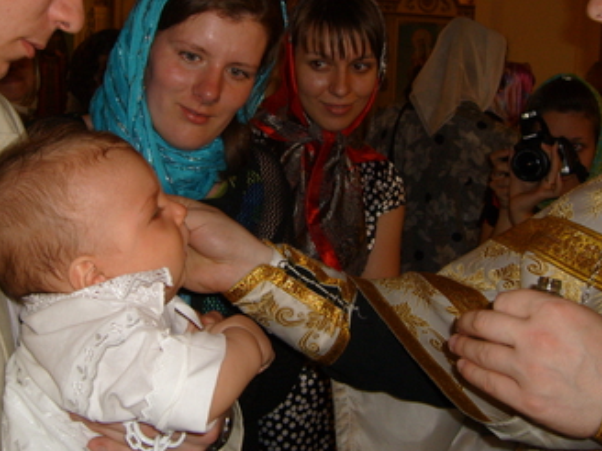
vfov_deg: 30.1
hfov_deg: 39.7
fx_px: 835
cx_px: 299
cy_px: 160
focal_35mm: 48
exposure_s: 1/45
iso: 100
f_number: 2.8
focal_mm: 5.8
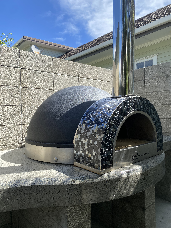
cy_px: 114
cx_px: 86
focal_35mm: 26
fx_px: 171
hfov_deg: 53.1
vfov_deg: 67.3
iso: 32
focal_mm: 4.25
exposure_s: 1/1346
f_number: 1.8
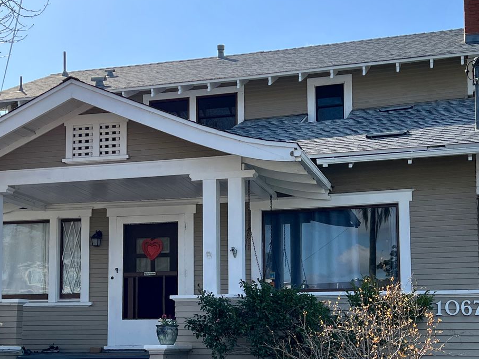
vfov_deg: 26.3
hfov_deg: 34.9
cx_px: 217
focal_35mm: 55
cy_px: 263
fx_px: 761
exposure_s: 1/4115
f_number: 1.5
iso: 50
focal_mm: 5.7
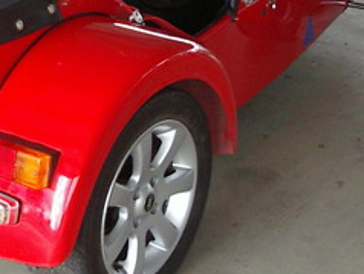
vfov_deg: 14.4
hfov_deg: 19.1
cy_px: 26
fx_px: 1074
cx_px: 95
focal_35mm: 102
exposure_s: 1/100
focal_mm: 5.8
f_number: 2.6
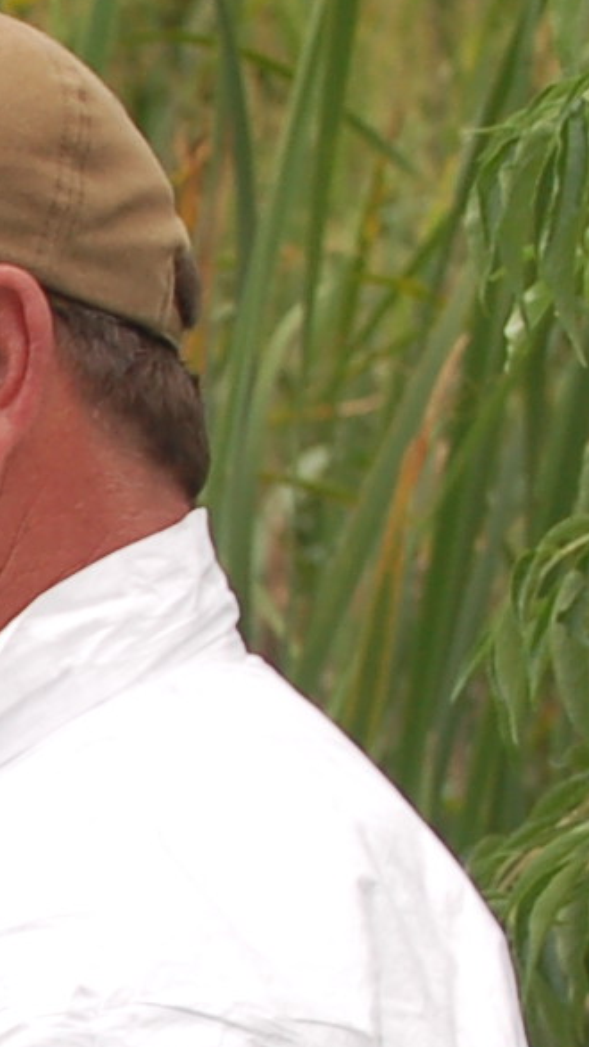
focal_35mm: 443
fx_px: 12296
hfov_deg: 2.7
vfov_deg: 4.9
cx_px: -1553
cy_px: 1231
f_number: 8
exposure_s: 1/250
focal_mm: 55
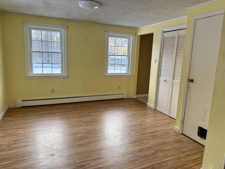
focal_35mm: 24
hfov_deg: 71.6
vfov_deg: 56.8
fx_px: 156
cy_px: 84
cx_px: 112
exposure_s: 1/135
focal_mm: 6.76
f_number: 1.78
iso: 200
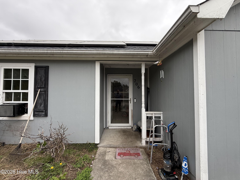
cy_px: 90
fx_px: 97
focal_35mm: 14
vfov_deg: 85.7
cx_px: 120
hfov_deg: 102.1
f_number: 2.2
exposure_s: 1/273
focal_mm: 2.22
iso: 50
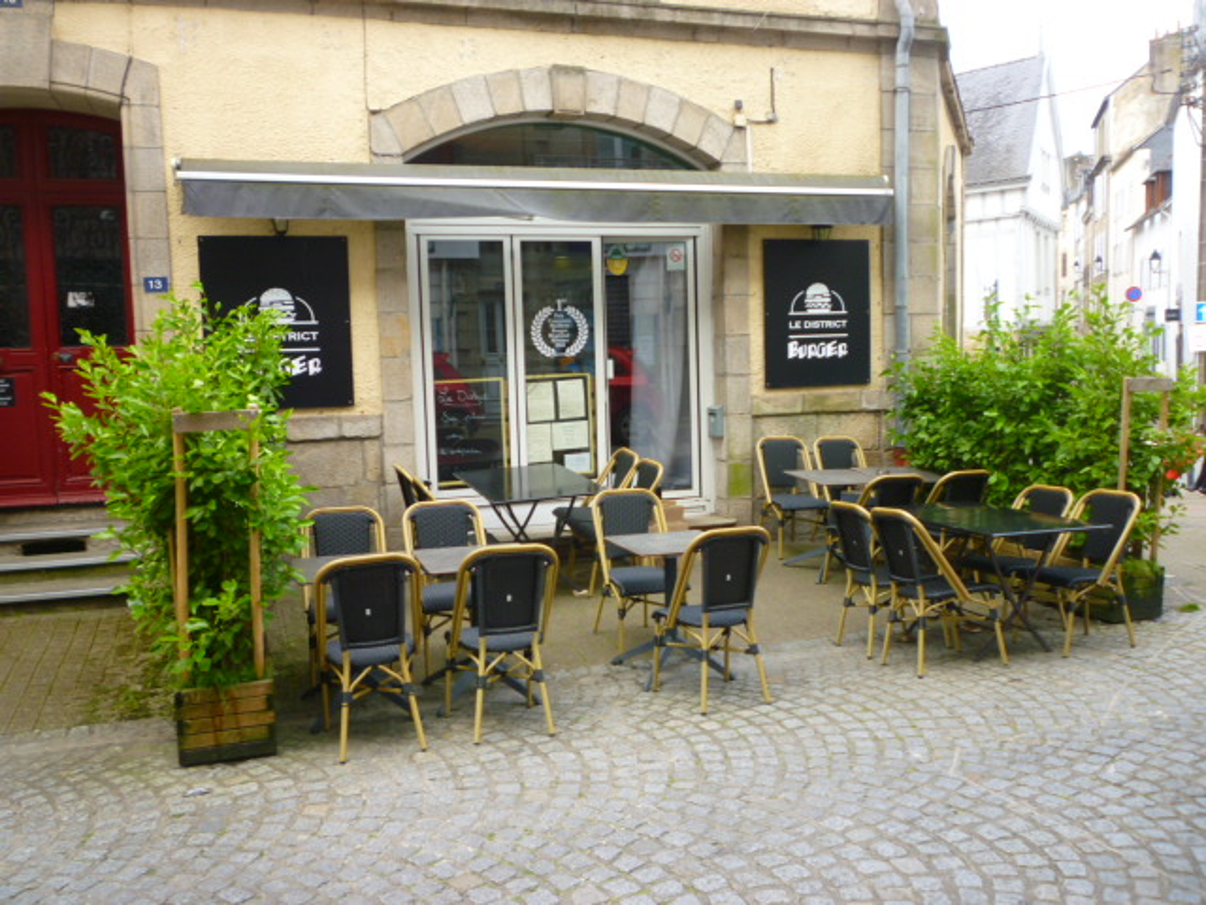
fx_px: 1010
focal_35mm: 29
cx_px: 603
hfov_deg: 61.7
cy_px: 452
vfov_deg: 48.2
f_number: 3.3
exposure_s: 1/80
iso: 100
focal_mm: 5.2
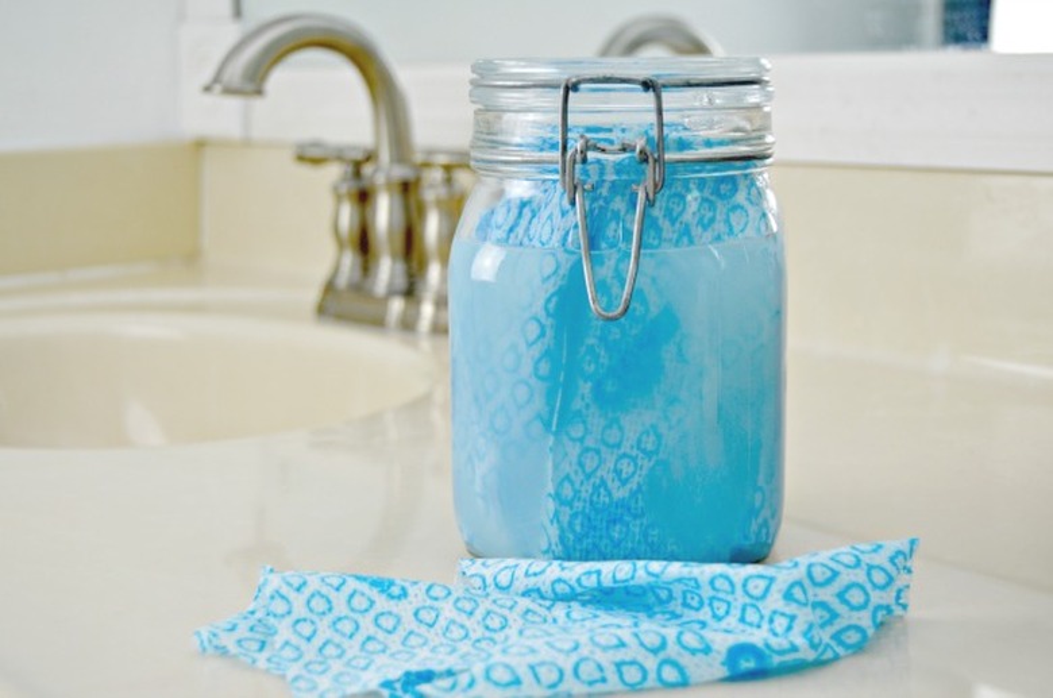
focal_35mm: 57
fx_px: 1664
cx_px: 526
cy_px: 349
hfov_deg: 35.1
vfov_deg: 23.7
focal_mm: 38
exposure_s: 1/125
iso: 400
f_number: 5.6
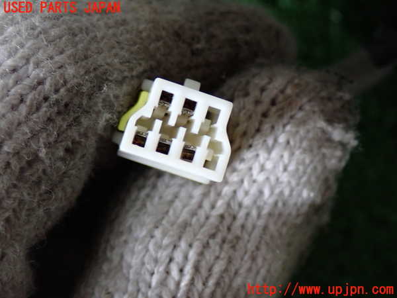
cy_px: 149
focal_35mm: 71
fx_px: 814
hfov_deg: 27.4
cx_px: 198
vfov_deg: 20.7
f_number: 3.9
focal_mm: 12.73
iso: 800
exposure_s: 1/40
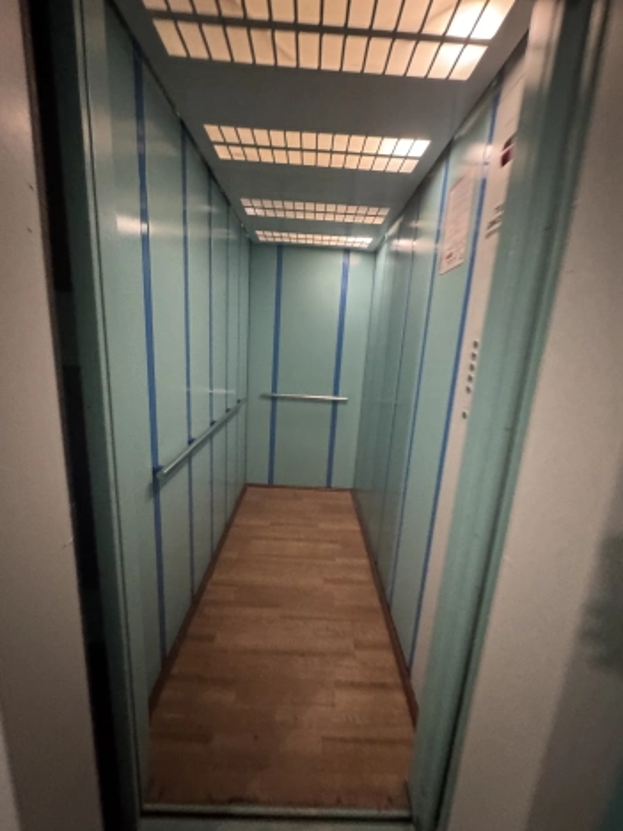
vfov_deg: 102.1
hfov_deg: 85.7
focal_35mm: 14
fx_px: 336
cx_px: 312
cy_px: 416
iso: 1250
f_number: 2.2
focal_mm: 2.22
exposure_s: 1/33
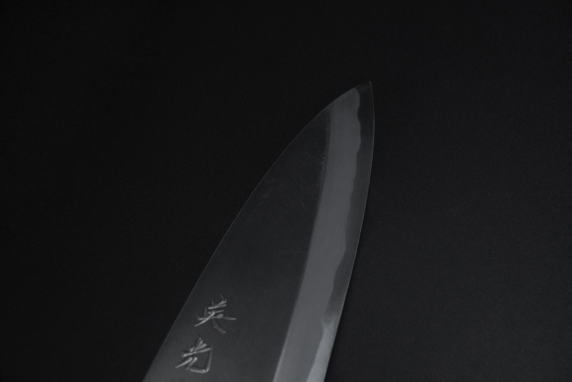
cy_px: 191
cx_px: 286
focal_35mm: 53
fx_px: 849
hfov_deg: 37.2
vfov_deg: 25.4
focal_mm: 35.6
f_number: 7.1
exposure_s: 1/100
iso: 2000
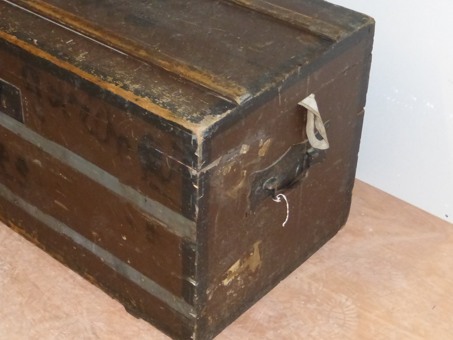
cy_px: 137
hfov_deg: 30.0
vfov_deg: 22.9
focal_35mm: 64
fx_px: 838
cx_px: 145
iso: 800
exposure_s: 1/60
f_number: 3.9
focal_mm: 7.4
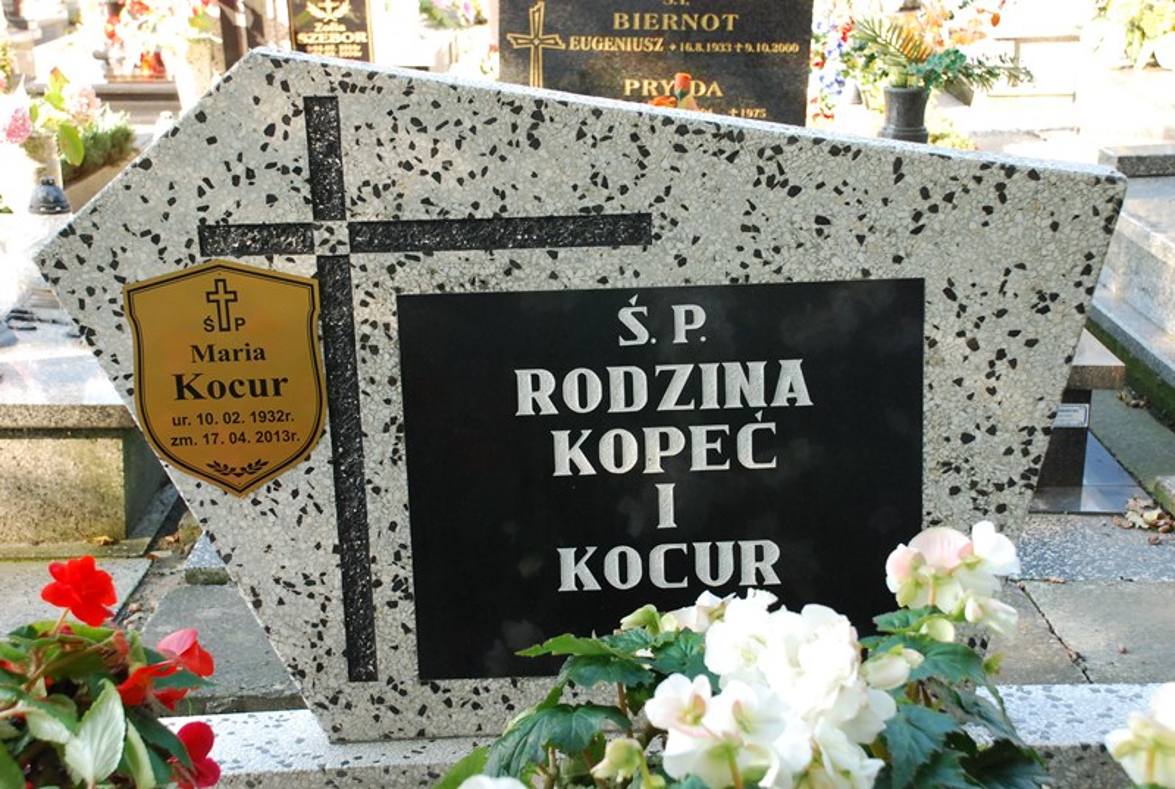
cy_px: 394
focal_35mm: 60
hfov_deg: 33.3
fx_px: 1962
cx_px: 588
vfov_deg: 22.7
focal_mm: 40
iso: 500
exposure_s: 1/60
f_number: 8
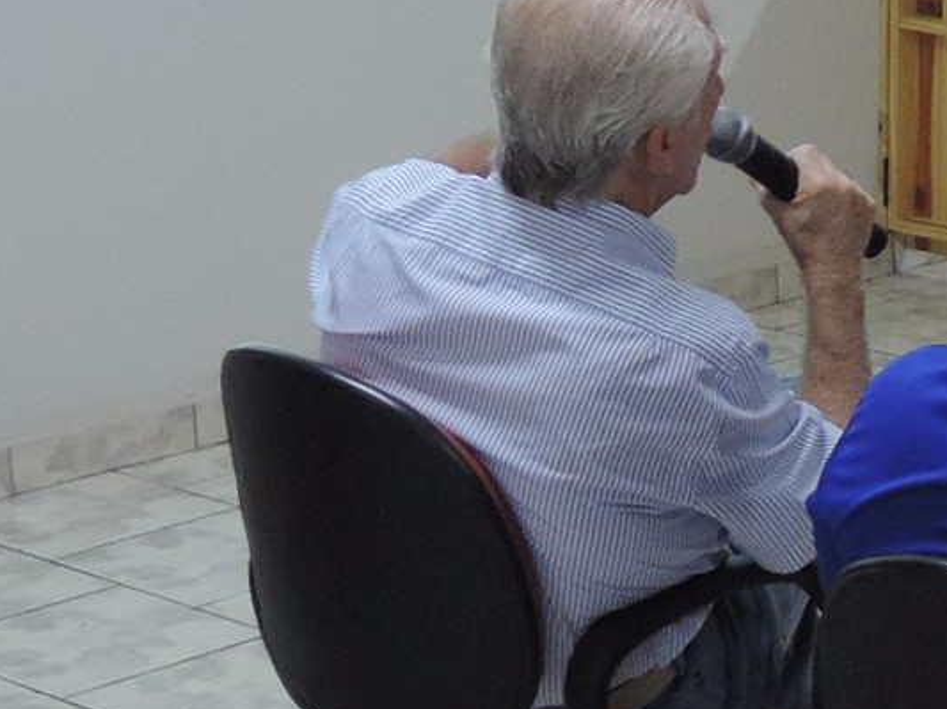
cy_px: 0
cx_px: 1414
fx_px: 3499
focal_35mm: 128
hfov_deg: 14.4
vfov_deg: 11.5
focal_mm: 5.3
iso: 400
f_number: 3.1
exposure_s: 1/25
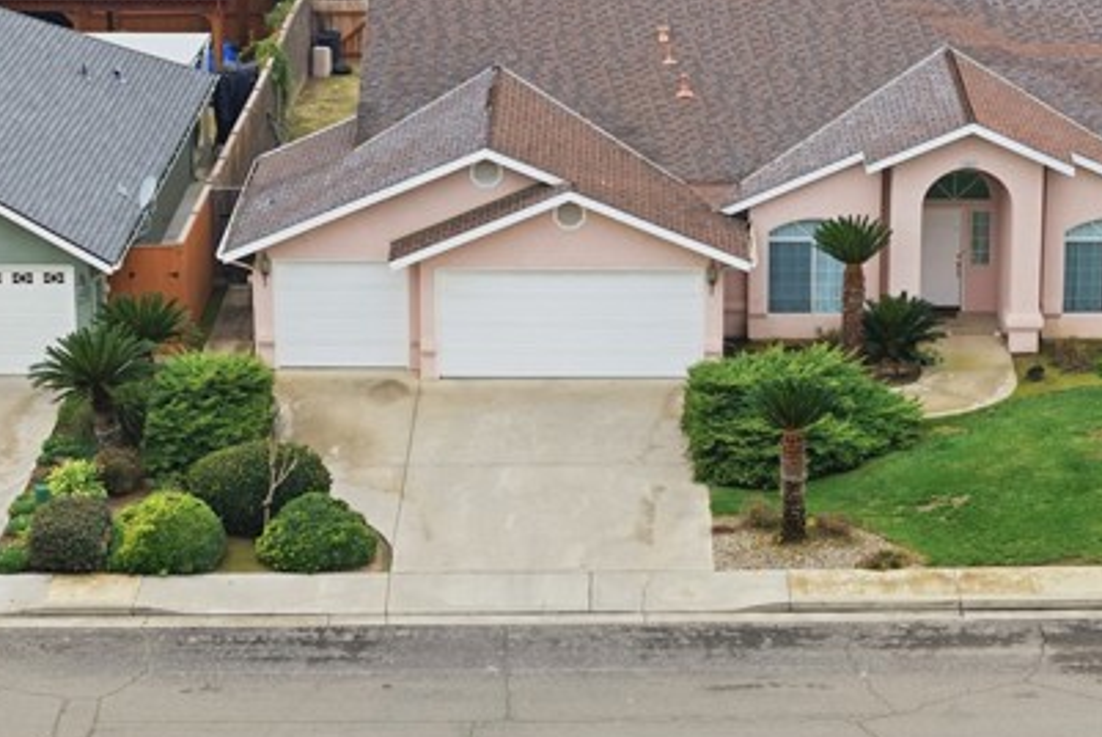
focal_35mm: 116
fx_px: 3553
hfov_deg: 17.6
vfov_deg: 11.8
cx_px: 756
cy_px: 290
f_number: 2.8
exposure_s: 1/500
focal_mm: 19.4
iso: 100
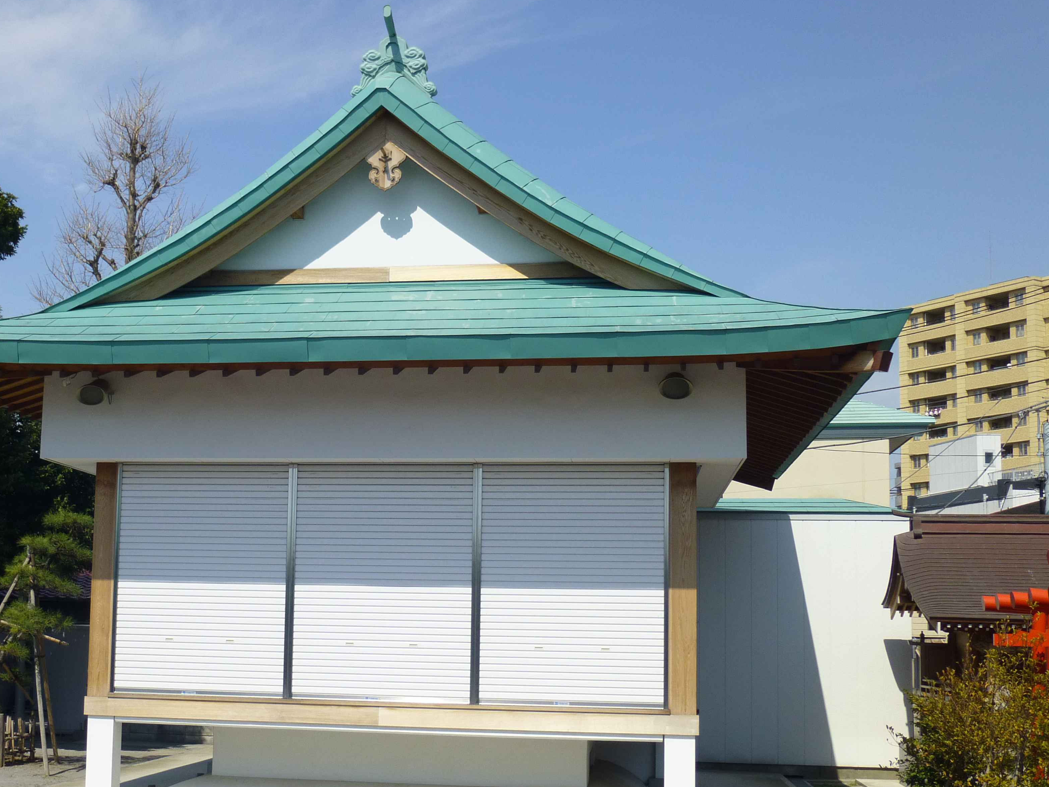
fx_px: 1424
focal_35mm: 47
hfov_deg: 39.9
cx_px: 346
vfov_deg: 30.8
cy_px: 480
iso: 100
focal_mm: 6
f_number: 10
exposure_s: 1/250
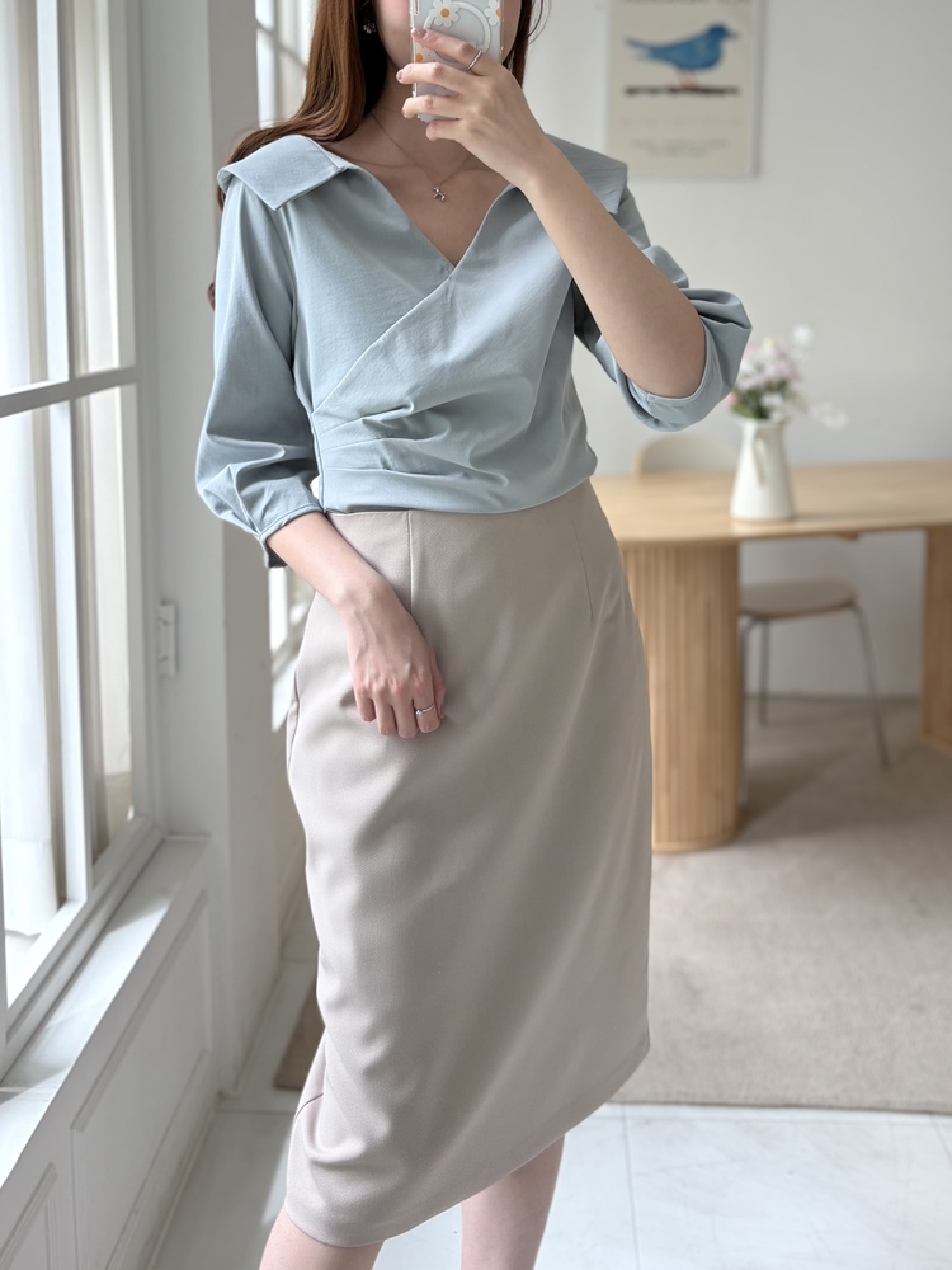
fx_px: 953
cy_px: 635
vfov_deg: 67.3
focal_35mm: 26
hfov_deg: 53.1
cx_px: 476
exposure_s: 1/120
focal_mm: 5.96
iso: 50
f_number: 1.6
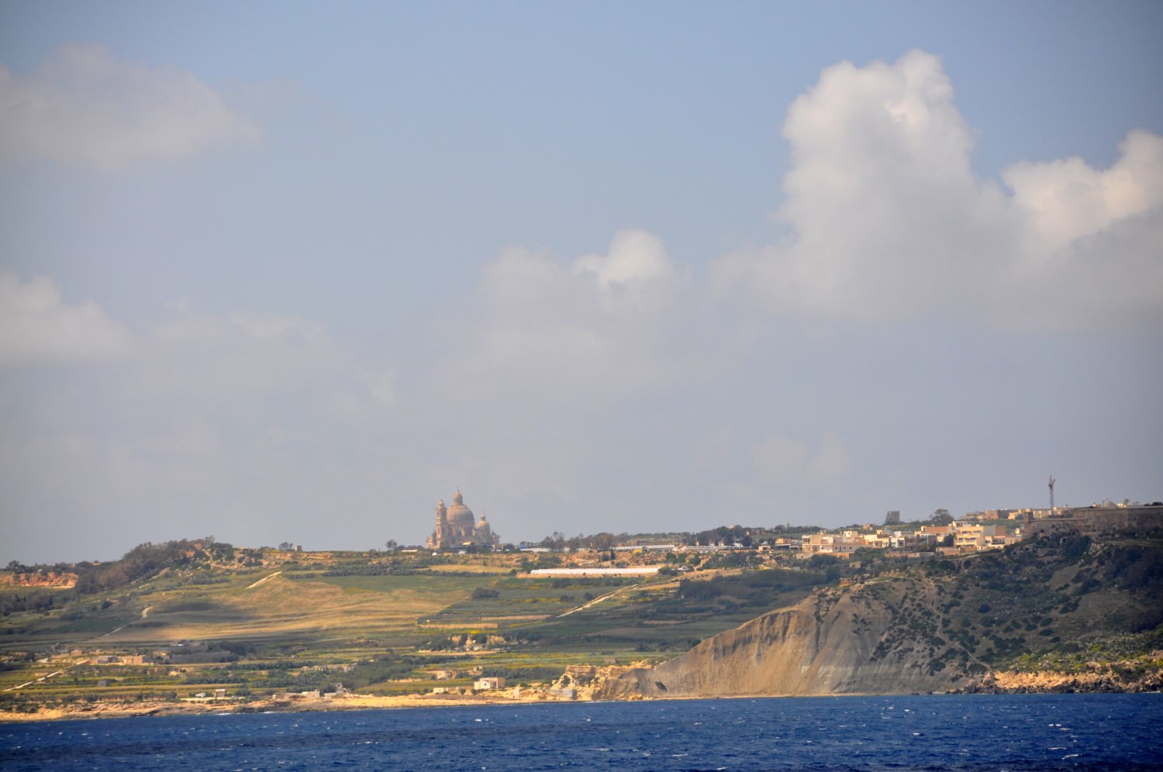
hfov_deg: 10.2
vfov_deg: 6.8
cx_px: 582
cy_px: 386
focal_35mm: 202
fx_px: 6533
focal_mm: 135
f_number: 6.3
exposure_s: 1/640
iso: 200
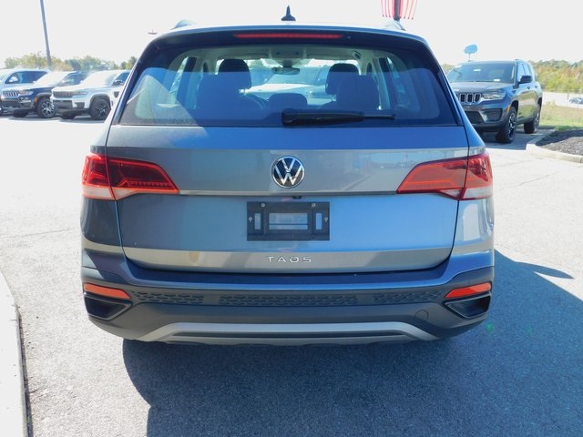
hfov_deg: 60.0
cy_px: 218
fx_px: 505
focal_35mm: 30
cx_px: 292
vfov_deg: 46.8
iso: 125
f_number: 3.2
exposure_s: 1/400
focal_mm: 5.3
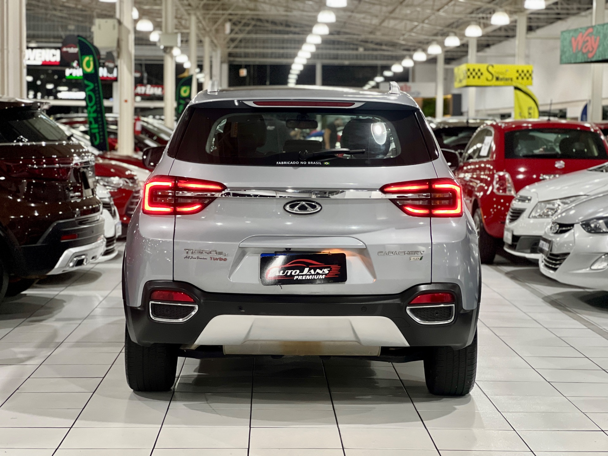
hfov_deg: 25.3
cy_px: 228
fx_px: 1352
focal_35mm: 77
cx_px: 304
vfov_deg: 19.1
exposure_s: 1/40
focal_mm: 9
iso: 400
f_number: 2.8
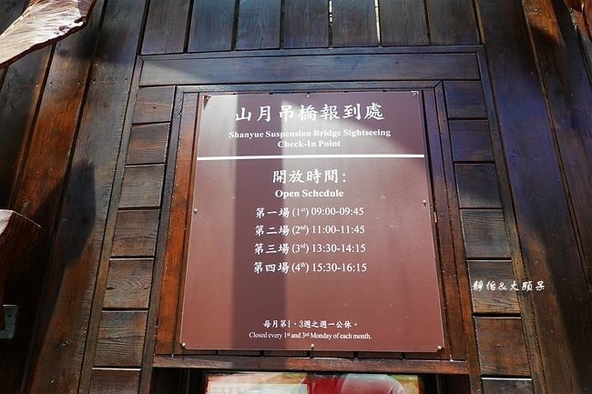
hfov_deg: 73.8
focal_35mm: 24
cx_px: 296
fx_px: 395
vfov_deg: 53.1
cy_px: 197
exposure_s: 1/200
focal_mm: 9
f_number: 3.5
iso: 125
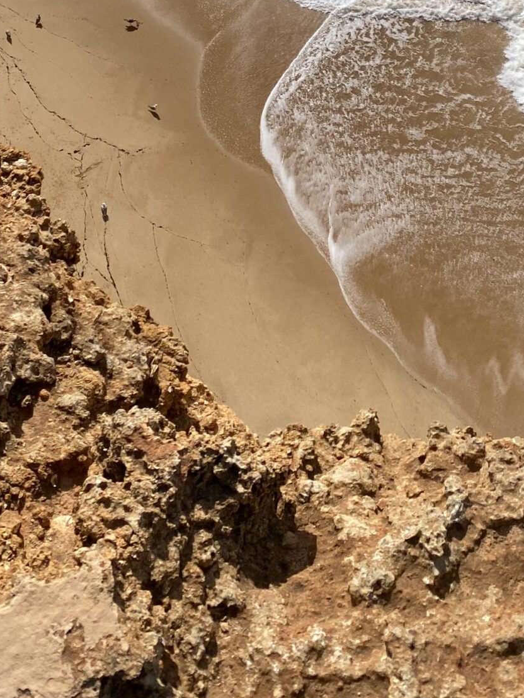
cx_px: 214
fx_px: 1211
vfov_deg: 29.0
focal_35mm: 60
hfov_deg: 24.4
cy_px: -78
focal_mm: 4.25
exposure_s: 1/5747
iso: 32
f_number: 1.8
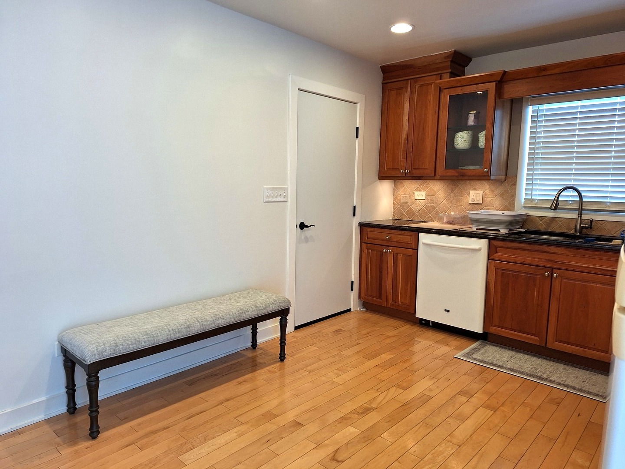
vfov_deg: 58.9
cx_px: 312
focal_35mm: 23
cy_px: 234
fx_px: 415
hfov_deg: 73.9
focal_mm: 5.54
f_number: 1.8
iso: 100
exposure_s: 1/40
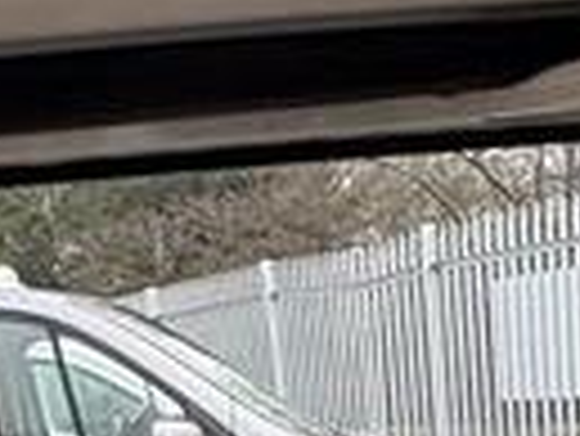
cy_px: 957
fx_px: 1627
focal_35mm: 97
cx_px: 324
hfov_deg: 20.2
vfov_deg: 12.7
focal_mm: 2.22
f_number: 2.2
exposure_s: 1/114
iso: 50
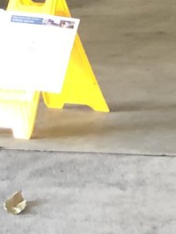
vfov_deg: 9.2
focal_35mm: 212
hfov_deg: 6.3
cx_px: 565
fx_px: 1437
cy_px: -74
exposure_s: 1/17
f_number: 1.8
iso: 64
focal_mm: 4
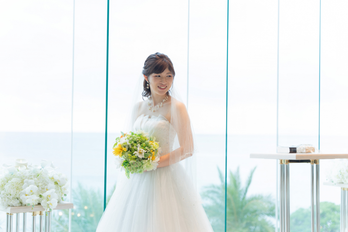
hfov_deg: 32.8
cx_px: 174
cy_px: 116
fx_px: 592
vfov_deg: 22.2
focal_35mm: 61
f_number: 3.2
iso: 200
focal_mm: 61.2
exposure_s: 1/160
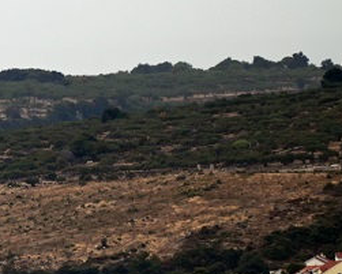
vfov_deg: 1.4
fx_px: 11351
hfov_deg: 1.7
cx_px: -324
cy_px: 93
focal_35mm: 1121
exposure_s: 1/320
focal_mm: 300
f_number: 5.6
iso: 125
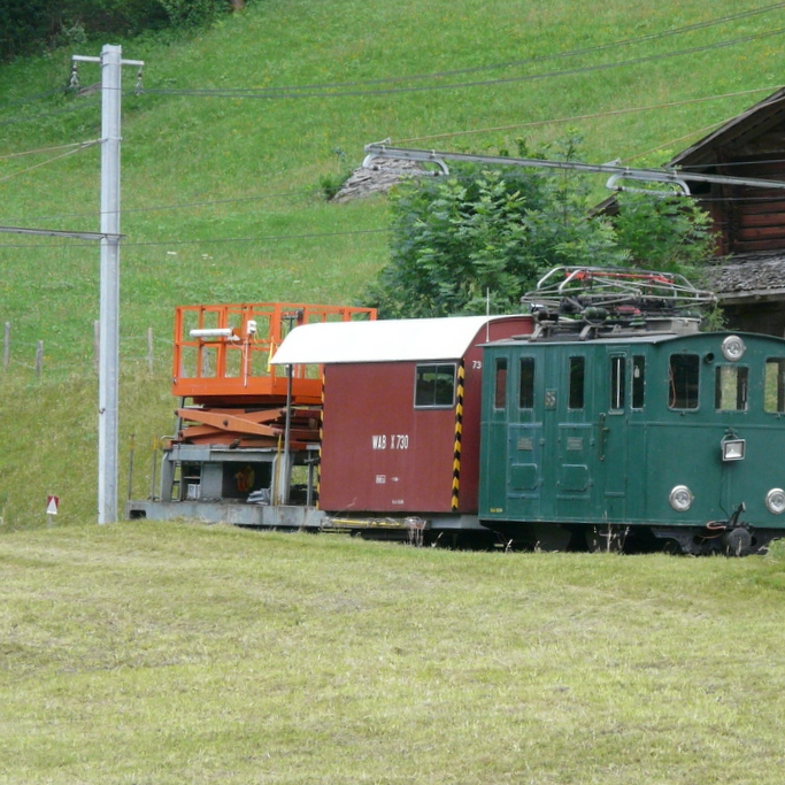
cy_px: 408
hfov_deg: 6.6
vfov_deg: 6.6
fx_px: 6850
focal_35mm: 267
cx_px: 533
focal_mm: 33.8
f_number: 4
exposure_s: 1/320
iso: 250
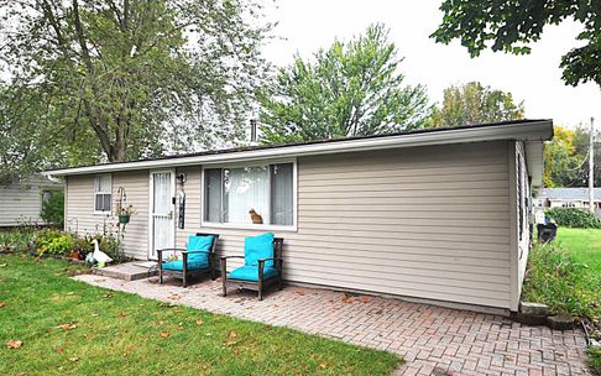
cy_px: 193
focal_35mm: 22
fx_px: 360
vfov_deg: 55.1
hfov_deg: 79.6
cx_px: 297
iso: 200
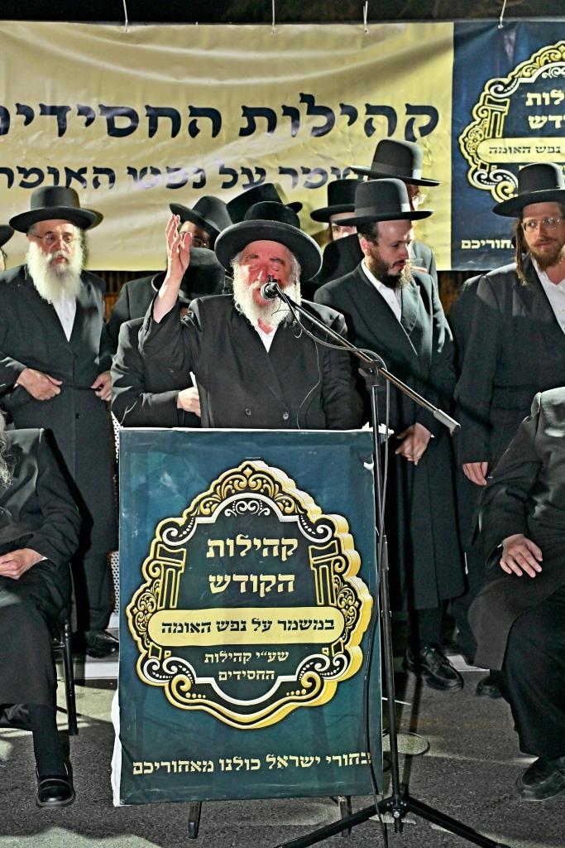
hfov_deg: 25.1
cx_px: 282
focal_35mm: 54
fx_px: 1271
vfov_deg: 36.9
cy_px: 424
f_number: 4
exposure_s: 1/160
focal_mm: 54
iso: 2500
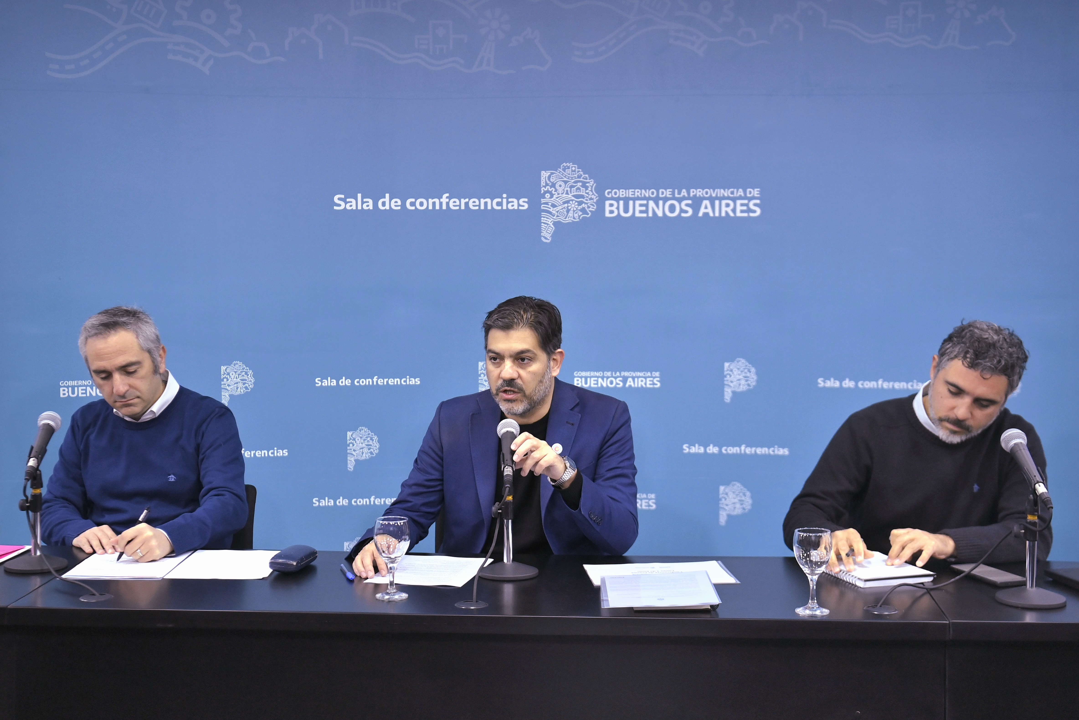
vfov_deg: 28.1
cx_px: 540
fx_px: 1439
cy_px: 360
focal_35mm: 48
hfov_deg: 41.1
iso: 2500
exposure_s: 1/323
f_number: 3.5
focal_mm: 48
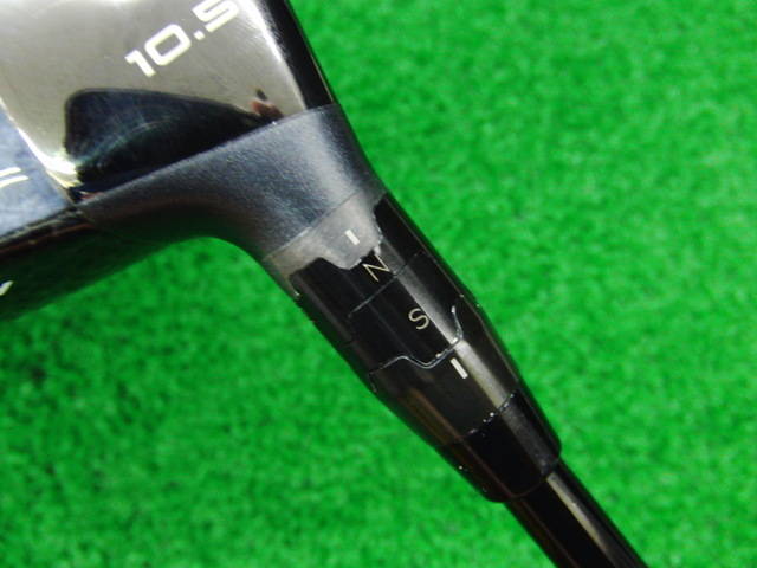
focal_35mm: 37
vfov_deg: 38.7
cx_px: 378
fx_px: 809
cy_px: 284
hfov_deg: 50.1
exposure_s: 1/20
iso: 400
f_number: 3.6
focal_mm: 6.42
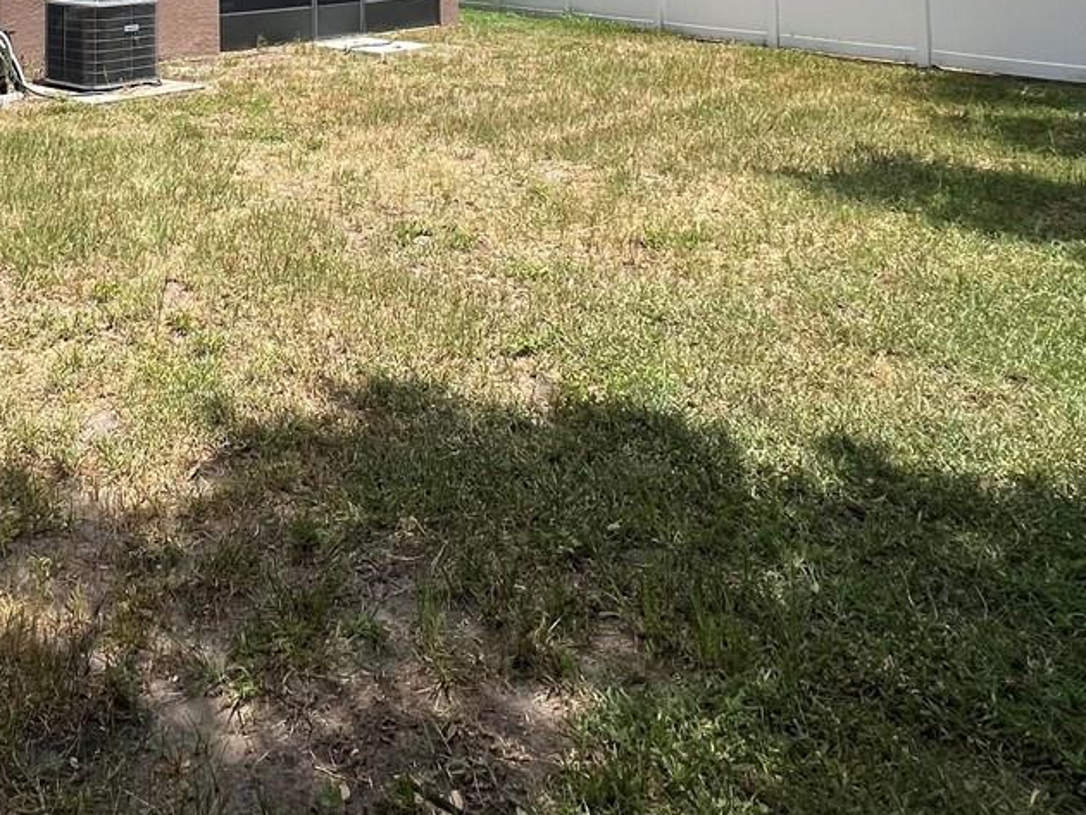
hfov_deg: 51.5
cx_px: 203
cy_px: -145
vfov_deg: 34.9
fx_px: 1036
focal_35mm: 33
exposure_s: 1/1727
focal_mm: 1.57
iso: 32
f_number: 1.8
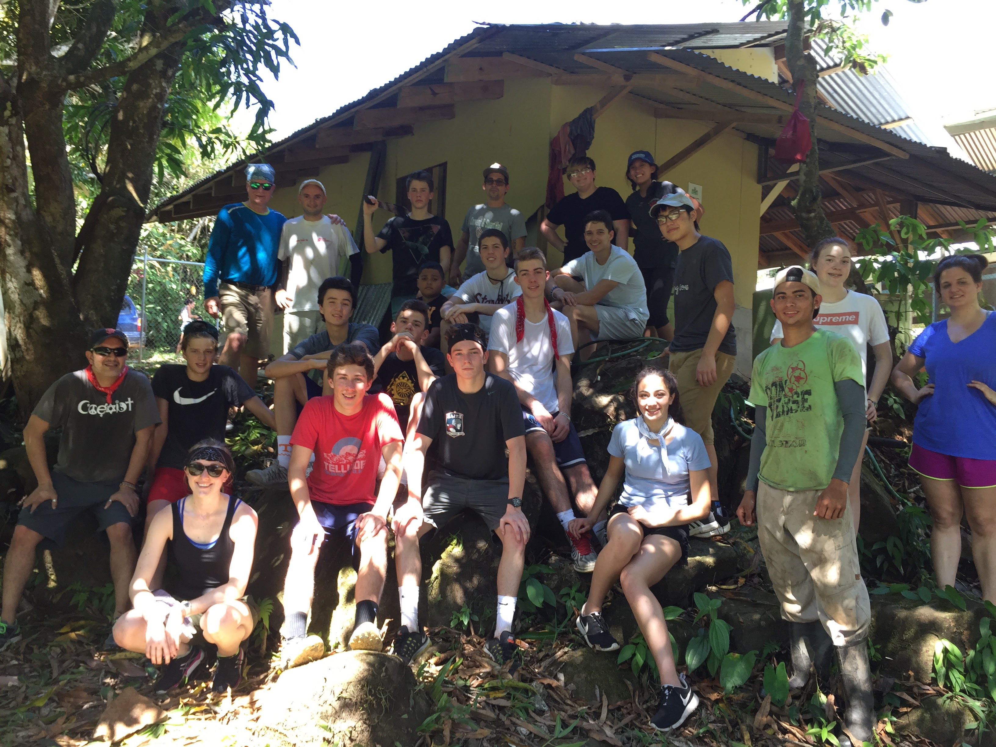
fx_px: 834
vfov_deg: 48.2
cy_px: 374
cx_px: 498
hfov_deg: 61.7
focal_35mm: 29
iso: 50
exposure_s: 1/120
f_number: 2.2
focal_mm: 4.15
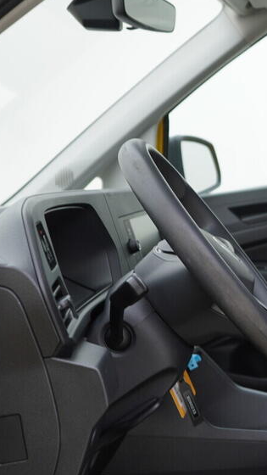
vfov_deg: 30.6
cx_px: 340
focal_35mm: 69
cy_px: 217
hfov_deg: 16.6
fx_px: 868
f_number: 3.2
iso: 125
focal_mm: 24
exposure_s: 1/50
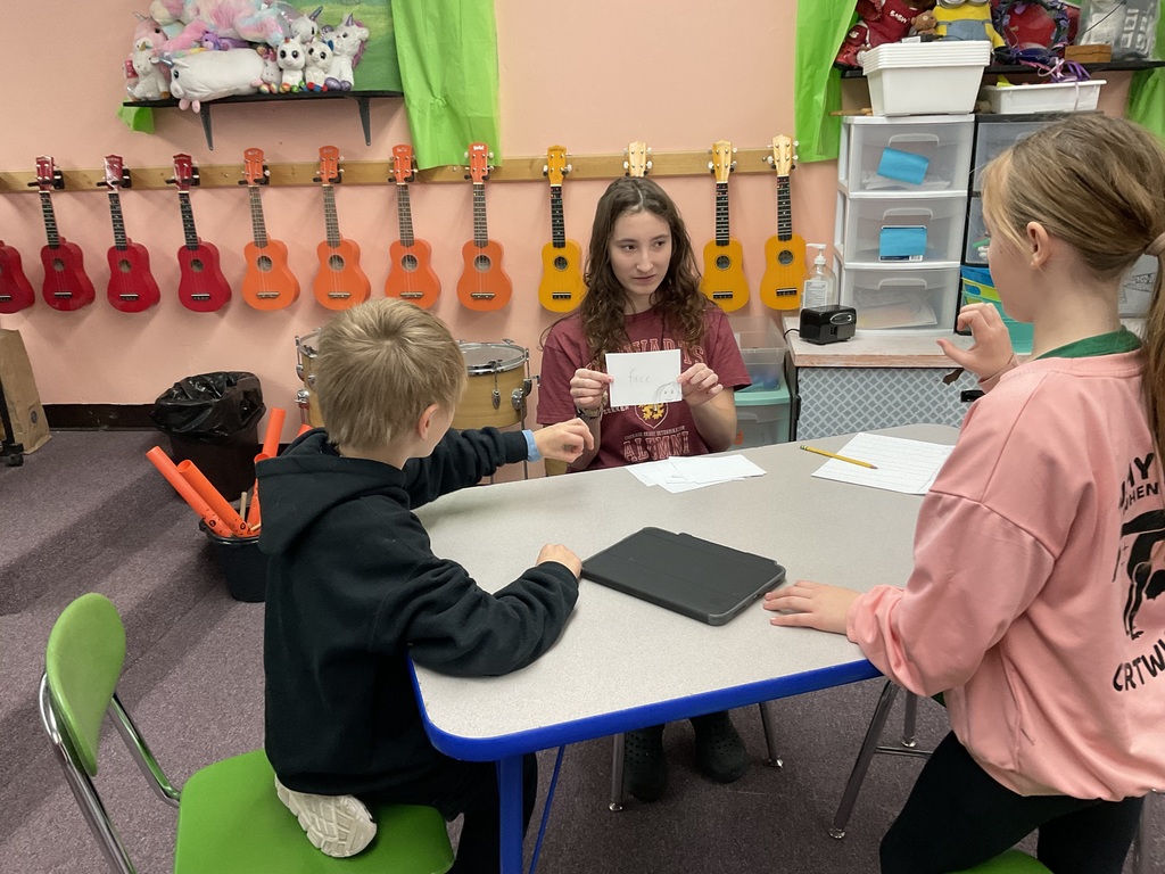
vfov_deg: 48.2
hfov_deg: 61.7
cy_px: 437
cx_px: 582
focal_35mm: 29
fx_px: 976
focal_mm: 3
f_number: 1.8
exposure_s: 1/60
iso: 80
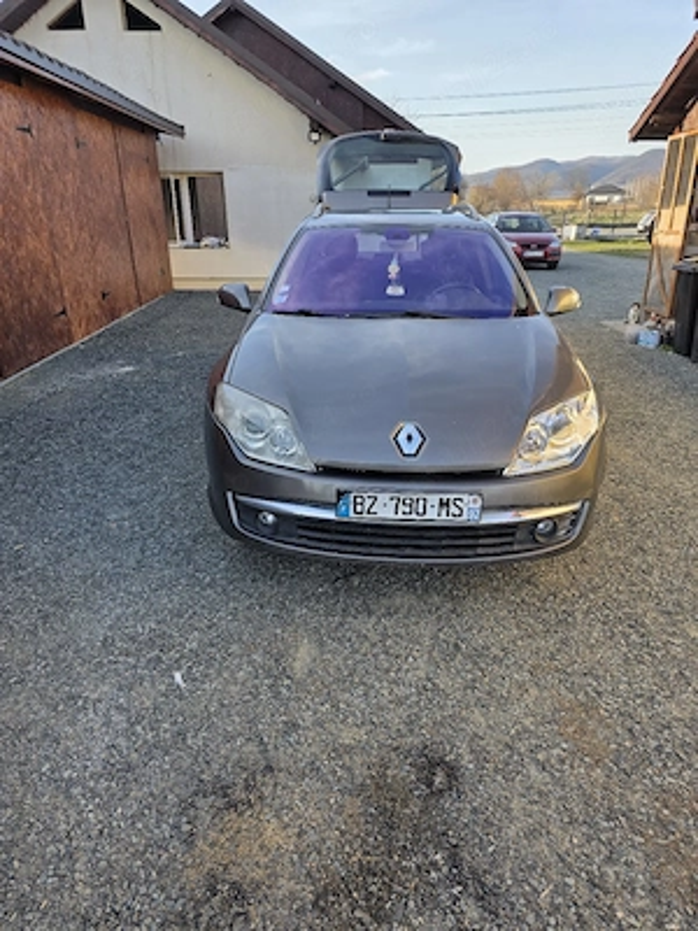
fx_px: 618
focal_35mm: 23
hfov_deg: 58.9
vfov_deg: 73.9
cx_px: 349
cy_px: 466
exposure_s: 1/1667
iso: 80
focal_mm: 6.3
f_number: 1.7
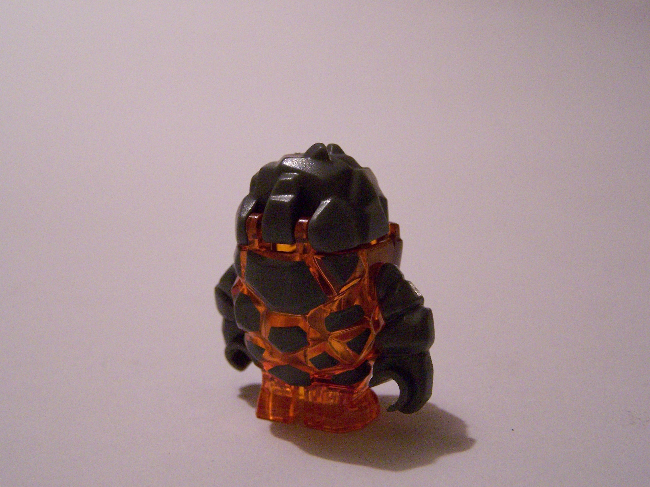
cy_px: 244
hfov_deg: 37.5
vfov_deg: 28.6
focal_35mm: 51
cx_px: 325
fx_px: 958
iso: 400
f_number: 3
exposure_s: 1/30
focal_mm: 8.5
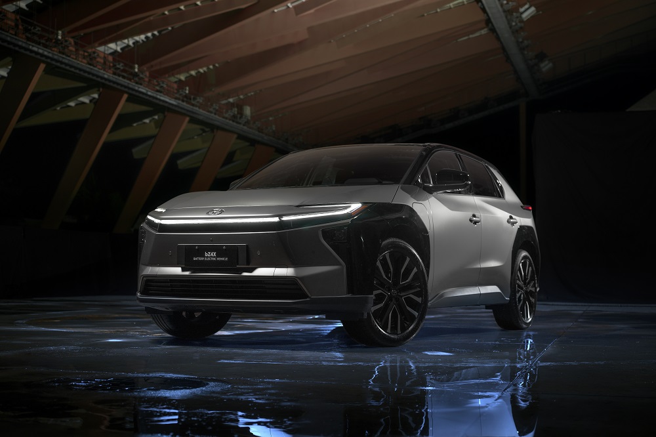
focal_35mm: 55
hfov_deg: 36.3
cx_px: 328
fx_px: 1002
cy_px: 218
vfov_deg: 24.6
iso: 100
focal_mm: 55
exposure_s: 1/1.25
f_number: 3.5
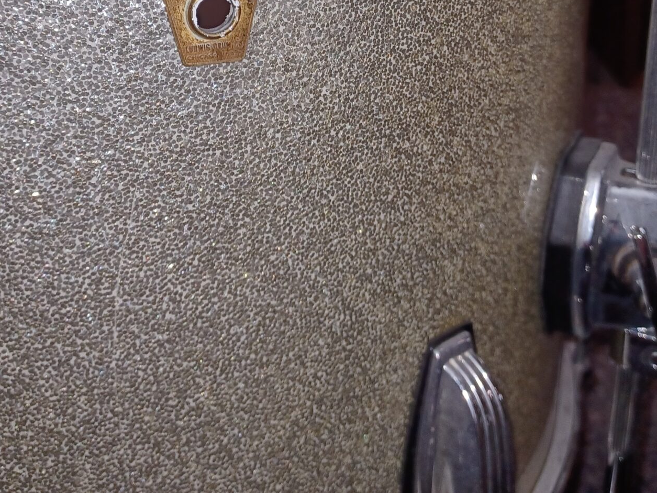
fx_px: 968
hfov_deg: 37.4
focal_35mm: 51
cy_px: -5
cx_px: 275
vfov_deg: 26.9
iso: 50
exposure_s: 1/50
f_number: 1.8
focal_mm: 4.6
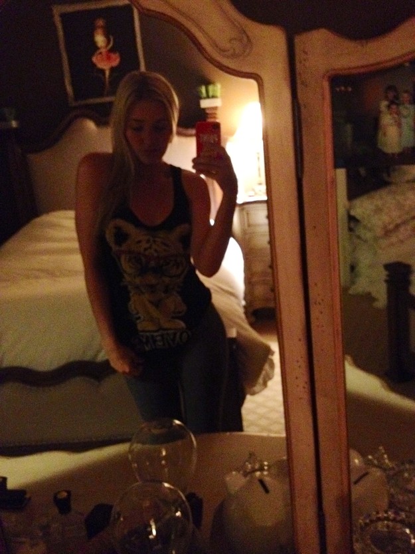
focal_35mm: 35
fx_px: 559
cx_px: 208
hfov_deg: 40.7
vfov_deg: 52.6
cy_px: 277
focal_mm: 4.28
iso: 800
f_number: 2.4
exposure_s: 1/15
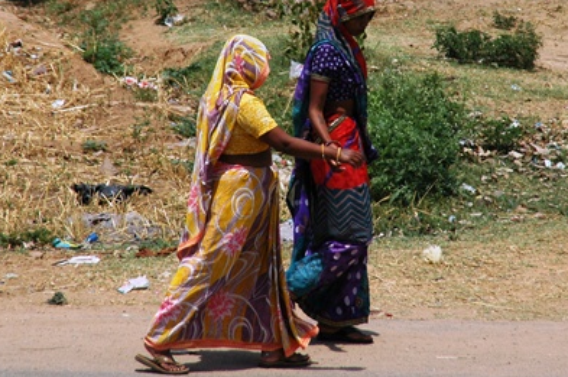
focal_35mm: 489
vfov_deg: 2.8
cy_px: 98
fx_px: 7706
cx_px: 327
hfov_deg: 4.2
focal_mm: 200
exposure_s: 1/640
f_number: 10
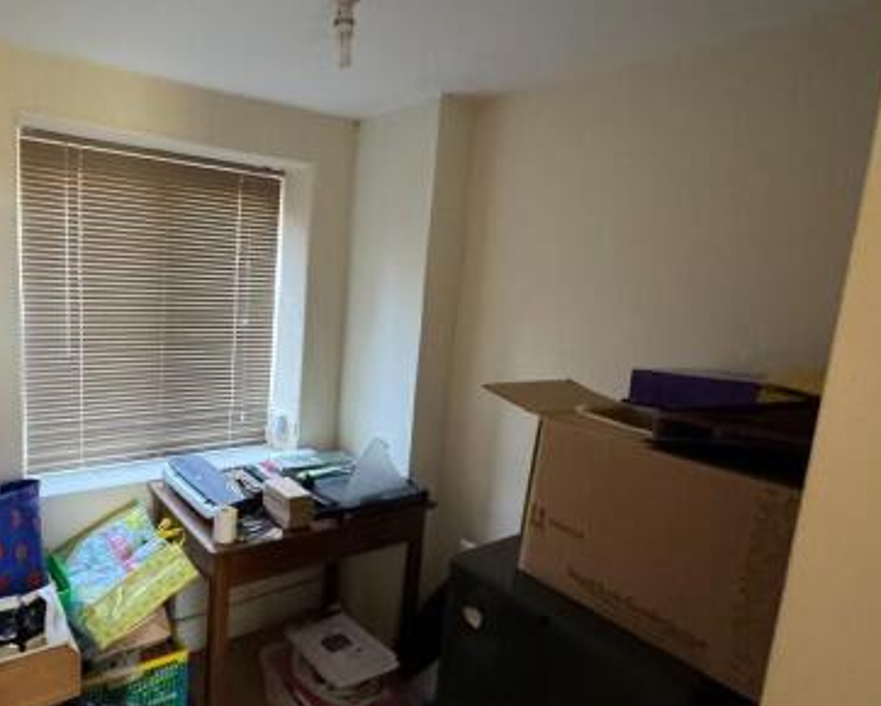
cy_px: 369
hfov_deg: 72.7
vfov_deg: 63.1
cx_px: 291
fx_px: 574
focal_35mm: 22
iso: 800
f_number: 2.2
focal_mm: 2.22
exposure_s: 1/60
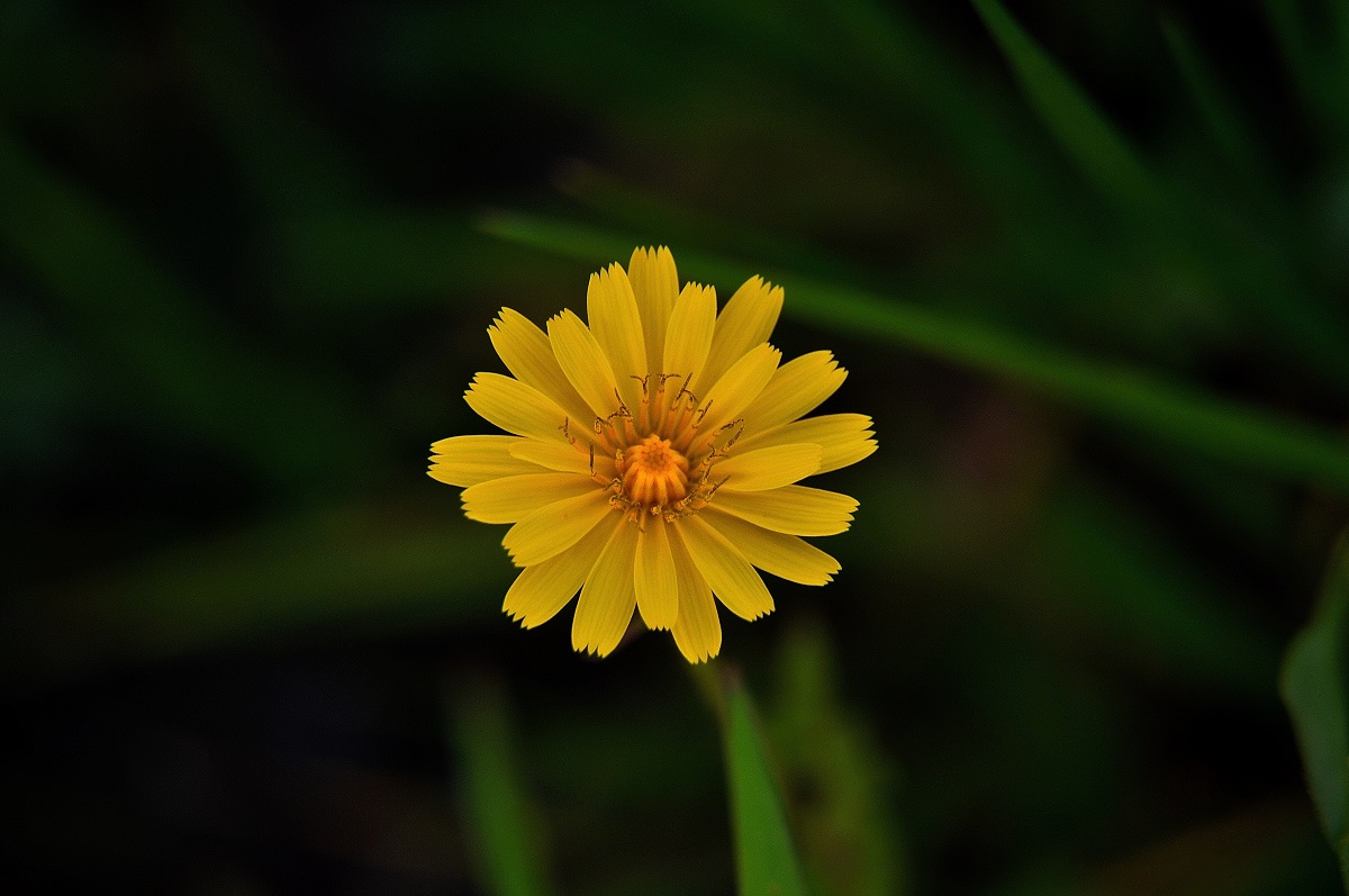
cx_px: 674
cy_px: 448
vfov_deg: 8.7
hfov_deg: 13.1
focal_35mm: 158
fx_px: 5895
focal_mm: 105
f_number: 5.6
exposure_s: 1/80
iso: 400
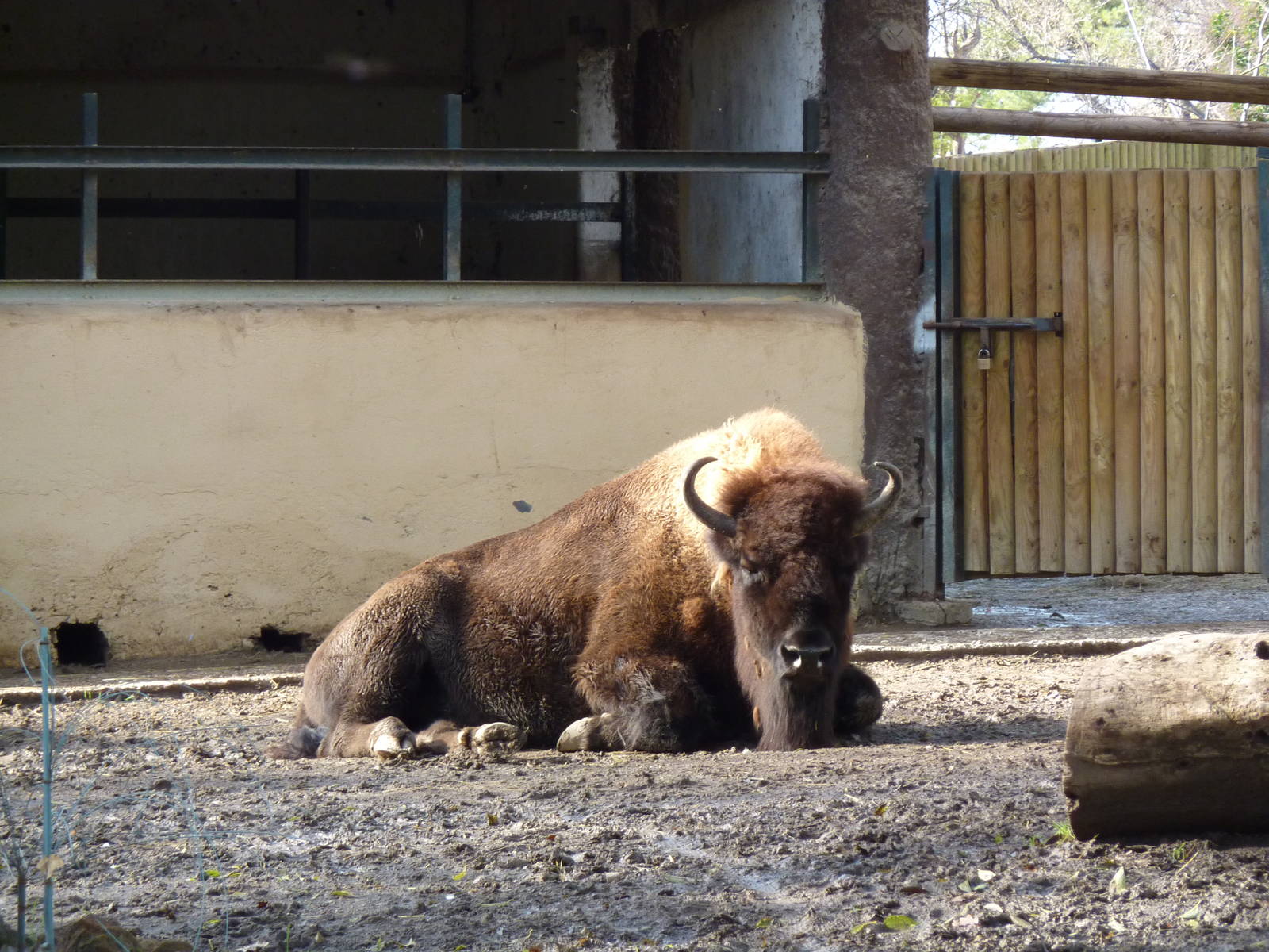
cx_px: 634
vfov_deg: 7.1
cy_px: 476
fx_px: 7698
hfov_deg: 9.4
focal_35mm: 210
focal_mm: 34.4
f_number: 4.6
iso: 200
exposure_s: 1/80
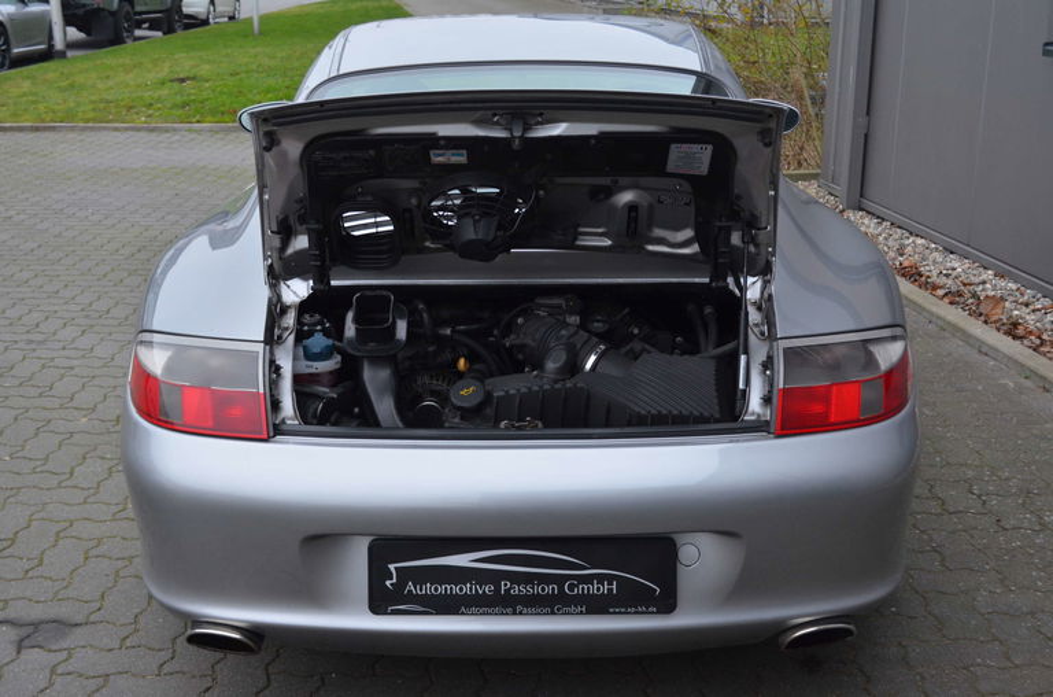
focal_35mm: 44
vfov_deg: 30.7
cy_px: 348
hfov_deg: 45.1
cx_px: 526
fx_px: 1269
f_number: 4.5
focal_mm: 29
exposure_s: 1/40
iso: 800
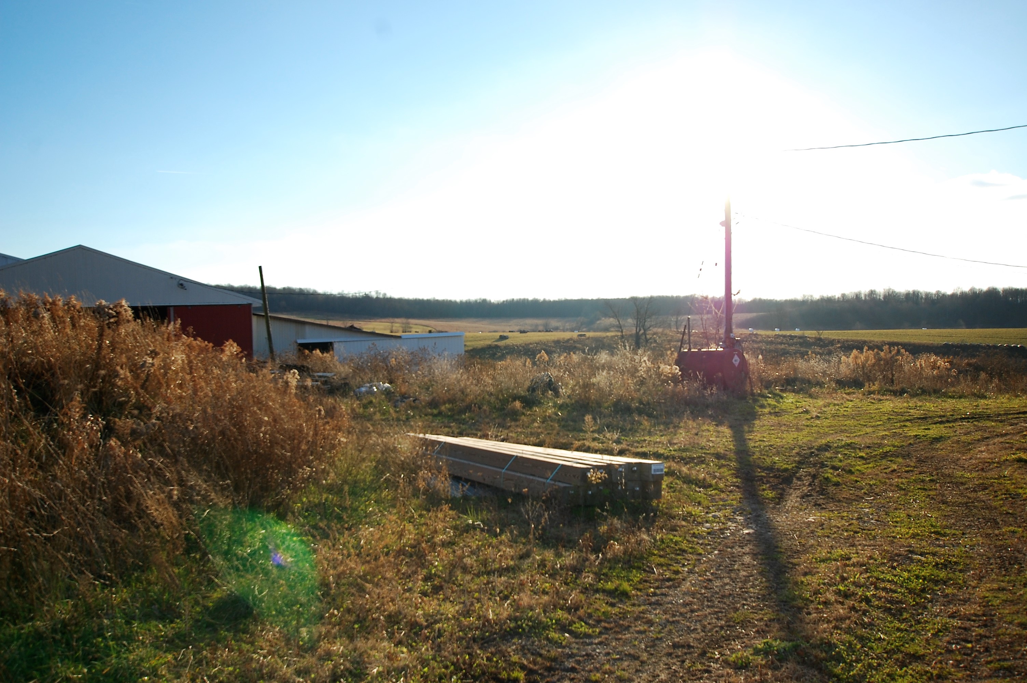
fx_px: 855
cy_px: 342
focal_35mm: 30
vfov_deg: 43.5
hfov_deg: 62.0
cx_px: 514
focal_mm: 20
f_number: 5.6
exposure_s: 1/500
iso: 200
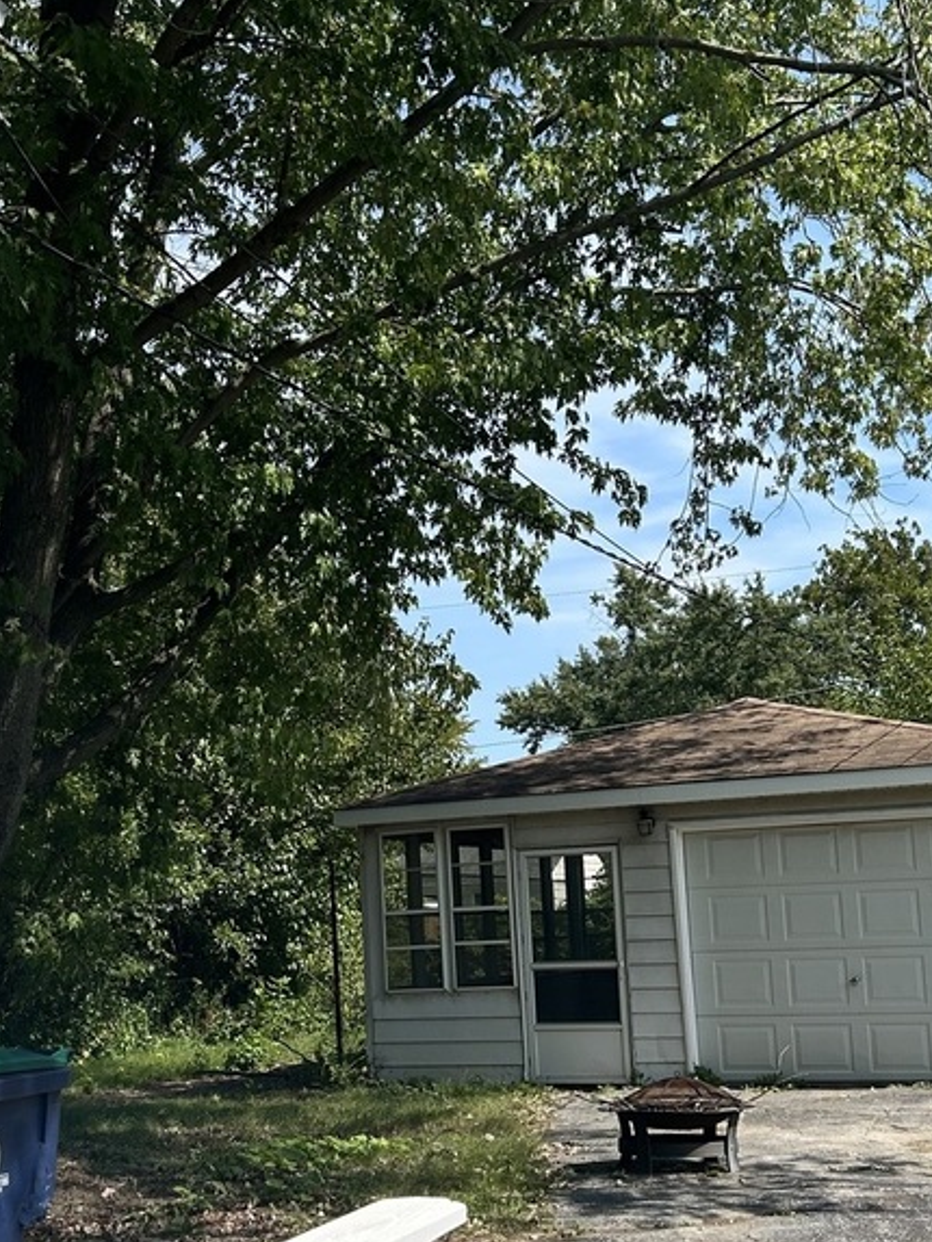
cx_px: 414
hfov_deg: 29.7
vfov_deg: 38.9
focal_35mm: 49
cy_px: 681
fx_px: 1758
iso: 50
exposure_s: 1/3831
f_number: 1.5
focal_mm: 5.7
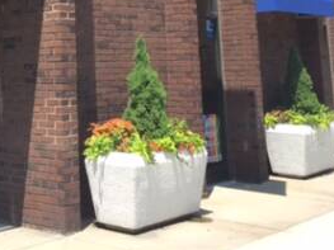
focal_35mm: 67
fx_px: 646
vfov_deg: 20.7
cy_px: -36
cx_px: 75
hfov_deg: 28.5
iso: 32
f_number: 2.2
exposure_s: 1/1041
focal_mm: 4.15
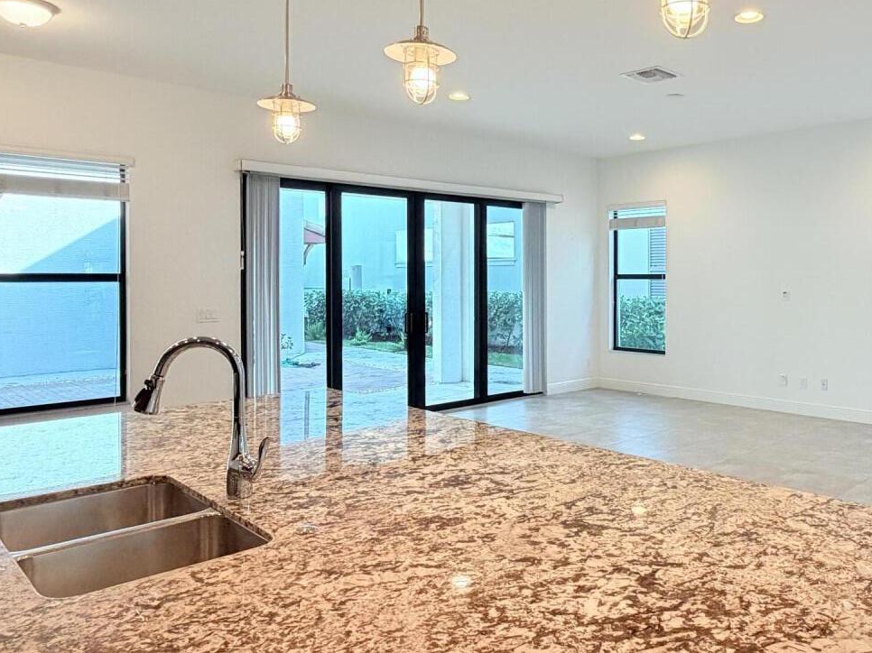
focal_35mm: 29
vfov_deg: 48.1
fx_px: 730
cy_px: 280
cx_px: 575
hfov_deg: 60.3
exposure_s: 1/120
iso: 160
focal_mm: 2.22
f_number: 2.2
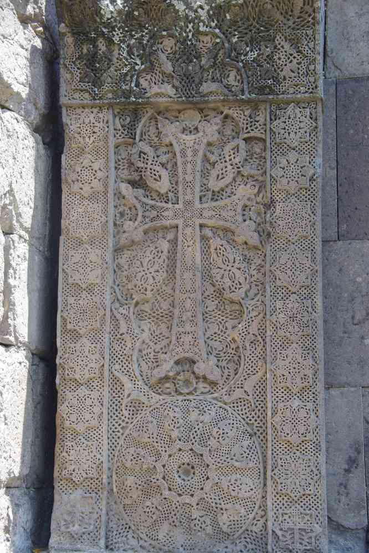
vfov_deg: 28.1
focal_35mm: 72
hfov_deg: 18.9
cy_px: 276
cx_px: 184
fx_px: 1107
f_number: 7.1
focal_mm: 47.5
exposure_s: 1/80
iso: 400
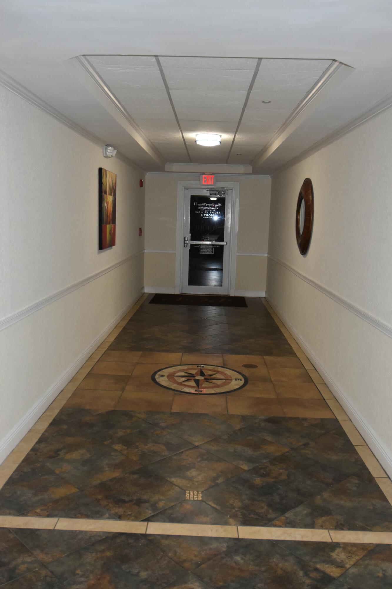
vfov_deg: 61.9
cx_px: 196
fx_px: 490
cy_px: 294
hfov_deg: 43.6
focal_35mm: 30
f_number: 4
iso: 1100
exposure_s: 1/125
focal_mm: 20
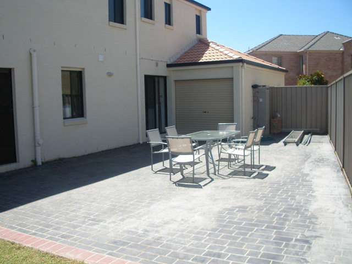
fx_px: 356
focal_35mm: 35
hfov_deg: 52.6
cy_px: 132
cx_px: 176
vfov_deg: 40.7
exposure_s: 1/400
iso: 80
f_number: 4.3
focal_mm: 5.8
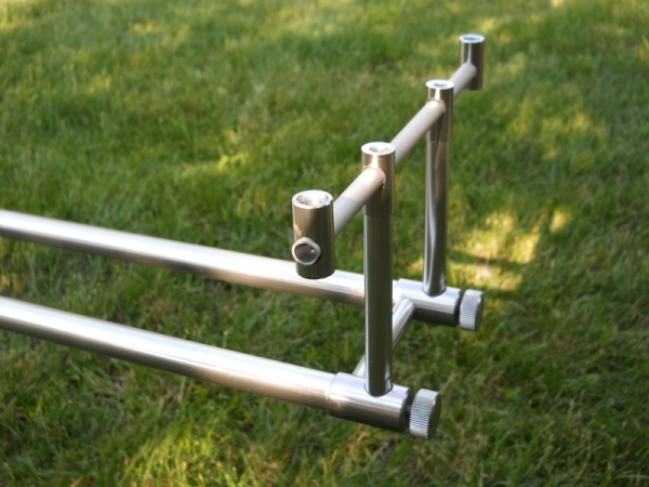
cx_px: 324
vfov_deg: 30.3
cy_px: 244
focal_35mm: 48
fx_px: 900
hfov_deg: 39.7
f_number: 3.3
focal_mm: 7.88
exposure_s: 1/100
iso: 80
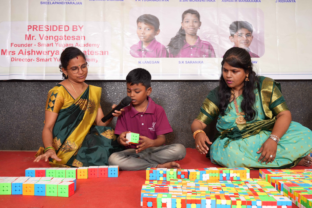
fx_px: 312
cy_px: 104
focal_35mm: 36
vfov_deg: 36.9
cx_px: 156
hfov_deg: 53.1
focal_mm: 36
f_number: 7.1
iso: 800
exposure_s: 1/160
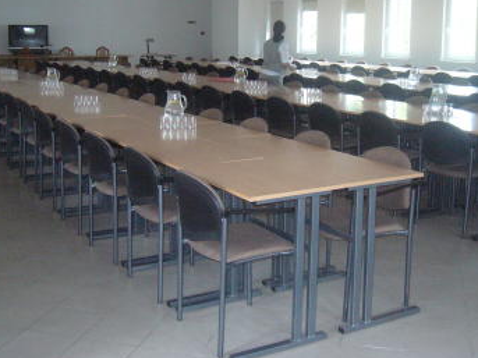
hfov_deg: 40.4
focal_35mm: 47
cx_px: 238
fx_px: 649
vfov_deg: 30.7
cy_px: 125
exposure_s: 1/60
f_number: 2.8
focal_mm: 5.8
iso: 400
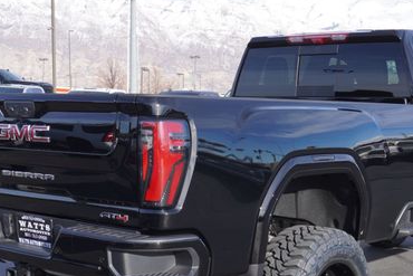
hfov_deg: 30.9
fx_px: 744
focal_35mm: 65
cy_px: 216
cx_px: 259
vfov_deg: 20.8
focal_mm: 25
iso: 100
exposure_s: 1/160
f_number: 7.1
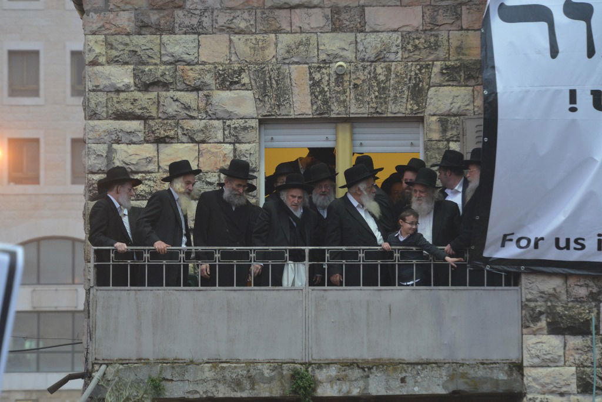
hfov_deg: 12.8
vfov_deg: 8.6
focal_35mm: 160
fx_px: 2677
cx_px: 301
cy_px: 201
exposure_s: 1/50
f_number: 5
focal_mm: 160
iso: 2500
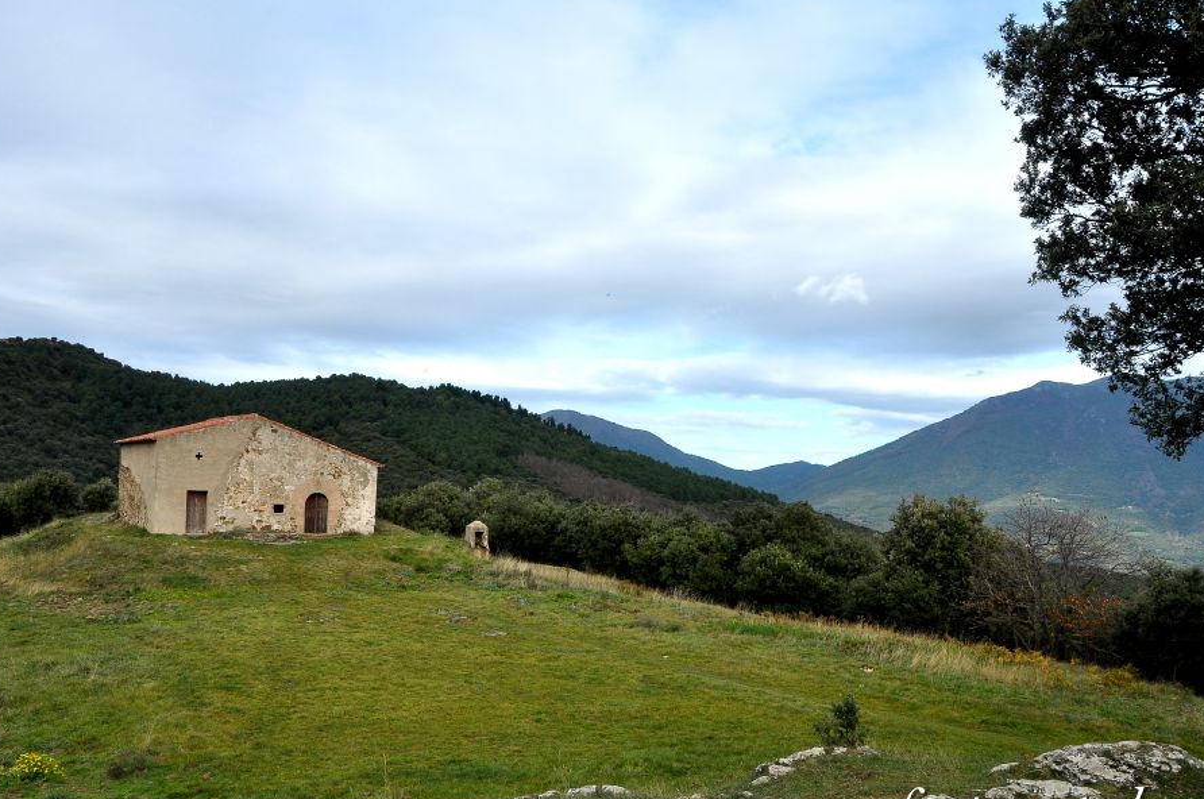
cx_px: 584
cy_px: 405
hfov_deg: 60.3
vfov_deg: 42.2
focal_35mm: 31
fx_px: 1035
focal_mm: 18
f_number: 10
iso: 500
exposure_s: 1/400
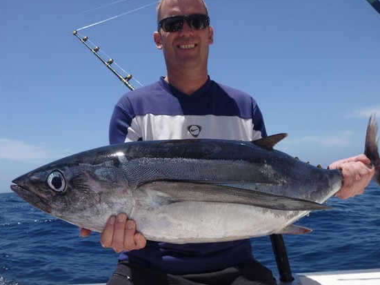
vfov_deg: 44.1
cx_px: 191
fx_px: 351
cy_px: 155
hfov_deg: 56.8
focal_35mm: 32
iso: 100
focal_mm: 4.9
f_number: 10
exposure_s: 1/160
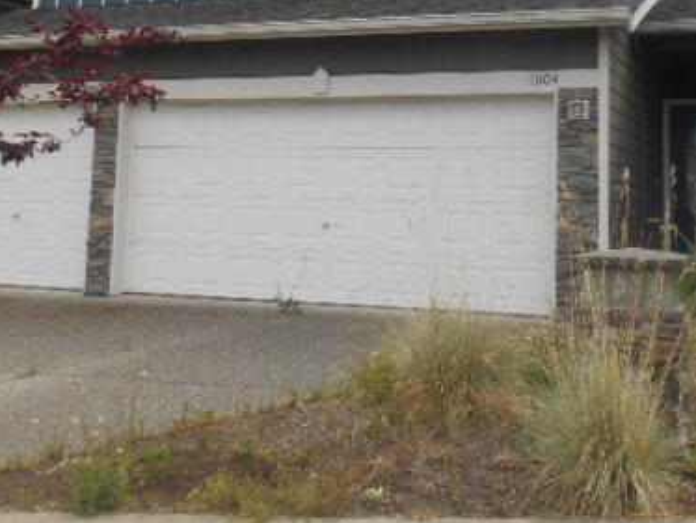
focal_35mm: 53
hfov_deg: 35.9
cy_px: 84
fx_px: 1066
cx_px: 441
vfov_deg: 26.9
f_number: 3.6
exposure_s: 1/500
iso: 80
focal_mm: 5.5
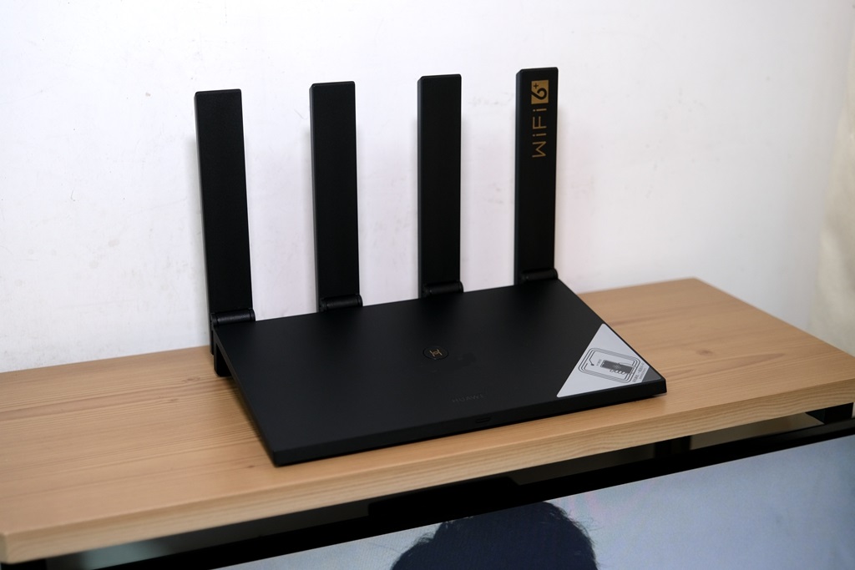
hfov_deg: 41.1
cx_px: 428
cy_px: 285
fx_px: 1140
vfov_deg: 28.1
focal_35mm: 48
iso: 500
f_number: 2.8
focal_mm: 32.1
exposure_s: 1/70
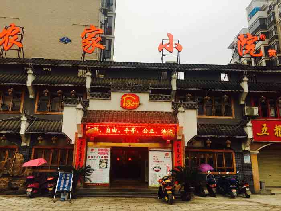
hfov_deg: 61.7
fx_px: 235
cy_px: 106
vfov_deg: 48.2
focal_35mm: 29
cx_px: 140
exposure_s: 1/33
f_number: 2.2
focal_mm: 4.15
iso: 25
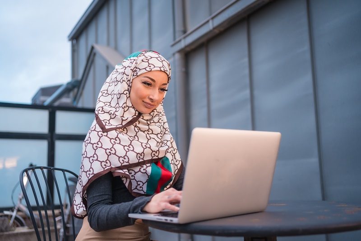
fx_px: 351
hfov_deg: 54.4
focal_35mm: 35
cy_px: 120
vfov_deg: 37.8
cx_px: 180
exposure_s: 1/320
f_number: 2.2
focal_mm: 35
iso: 250
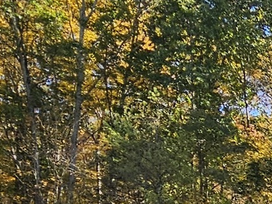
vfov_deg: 14.3
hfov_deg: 15.8
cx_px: 581
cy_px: 378
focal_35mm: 90
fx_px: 707
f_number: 2.2
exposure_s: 1/633
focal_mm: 2.2
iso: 50
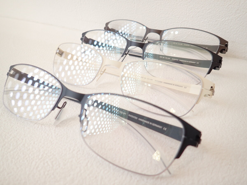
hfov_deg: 69.4
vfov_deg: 54.9
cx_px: 124
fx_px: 178
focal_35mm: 25
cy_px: 92
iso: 100
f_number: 2
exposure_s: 1/60
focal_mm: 4.5
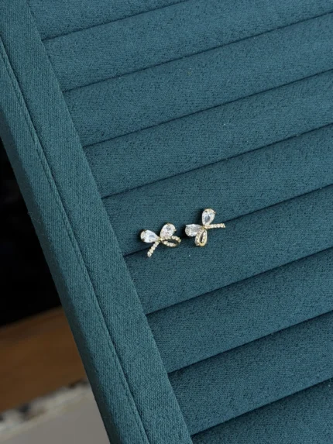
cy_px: 222
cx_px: 166
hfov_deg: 30.3
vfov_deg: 39.6
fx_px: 615
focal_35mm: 48
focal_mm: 6.76
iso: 64
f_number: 1.78
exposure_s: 1/228
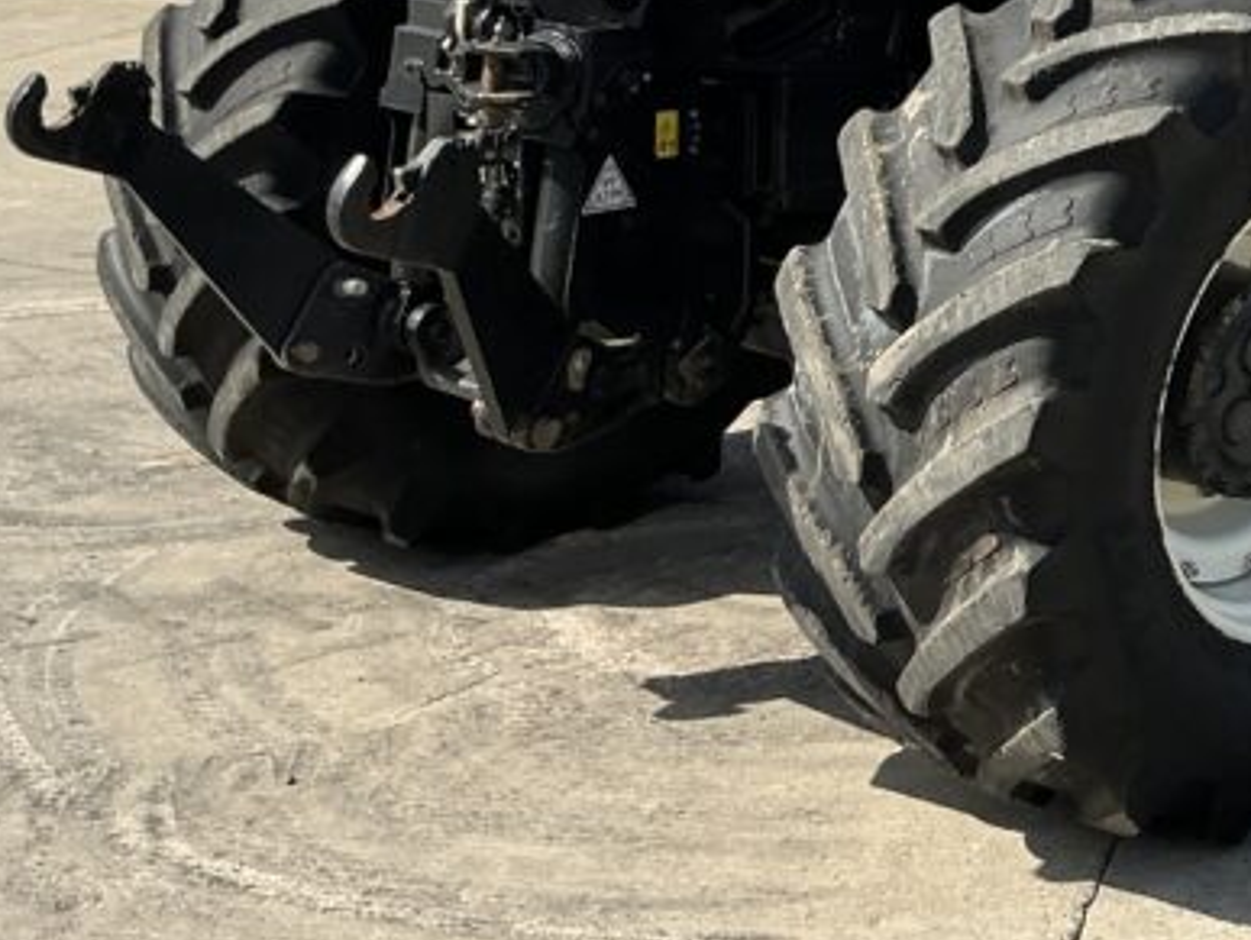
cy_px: -120
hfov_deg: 24.3
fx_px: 2677
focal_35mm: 74
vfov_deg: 19.1
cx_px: 1429
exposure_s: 1/1451
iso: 25
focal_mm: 3
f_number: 1.8
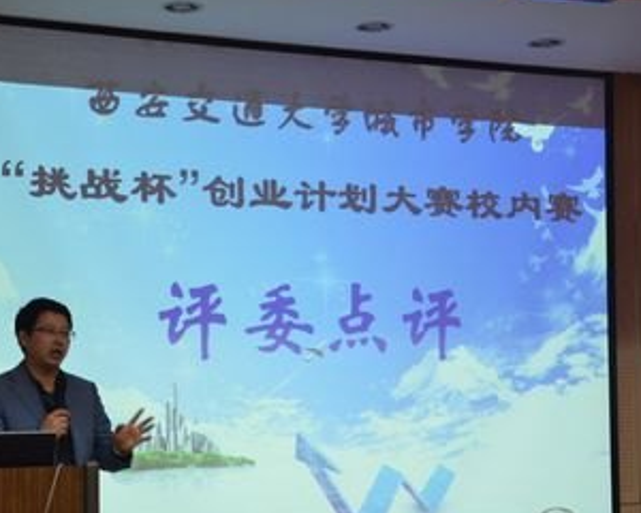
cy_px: 326
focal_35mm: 75
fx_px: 1423
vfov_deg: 20.4
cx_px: 246
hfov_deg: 25.3
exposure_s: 1/60
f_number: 4.2
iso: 2000
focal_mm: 32
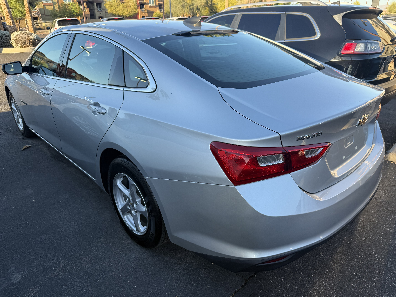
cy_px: 148
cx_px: 198
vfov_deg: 56.8
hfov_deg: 71.6
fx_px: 275
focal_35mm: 24
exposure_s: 1/622
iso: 80
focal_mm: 6.76
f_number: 1.78
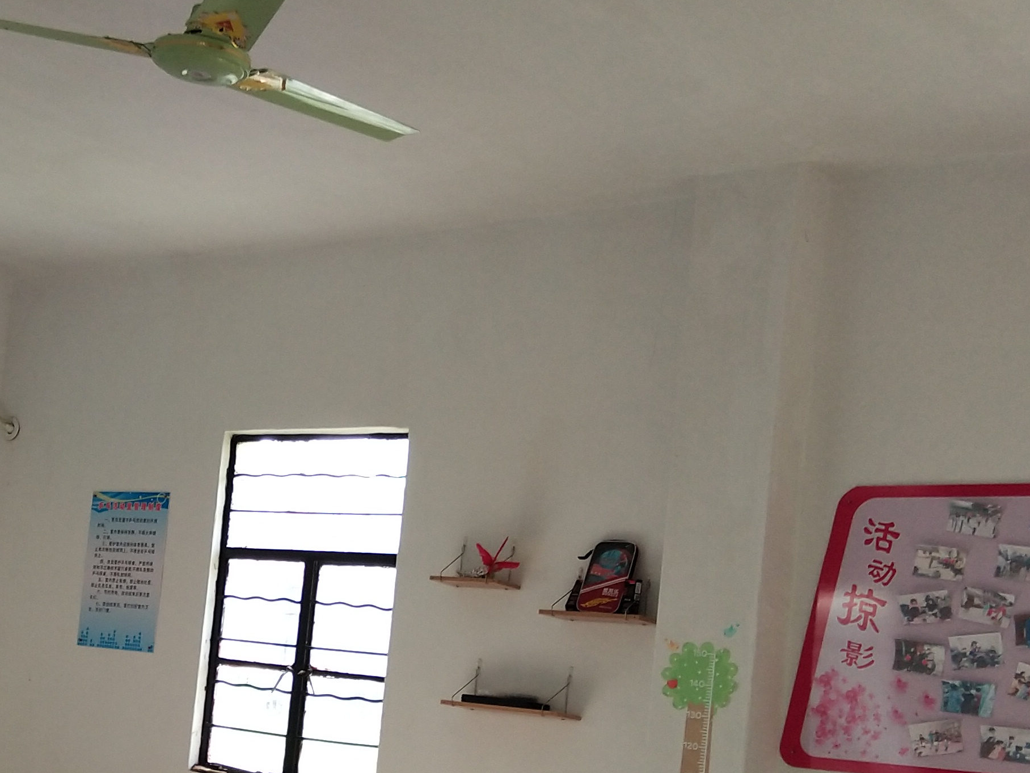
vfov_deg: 20.6
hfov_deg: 26.9
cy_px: 565
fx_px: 2113
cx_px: 205
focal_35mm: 71
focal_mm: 3.69
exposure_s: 1/100
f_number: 2.2
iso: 64
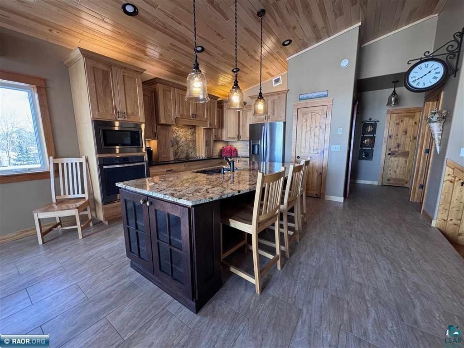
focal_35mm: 14
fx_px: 188
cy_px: 174
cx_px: 232
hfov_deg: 102.1
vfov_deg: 85.7
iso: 200
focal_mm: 2.22
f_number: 2.2
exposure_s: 1/63
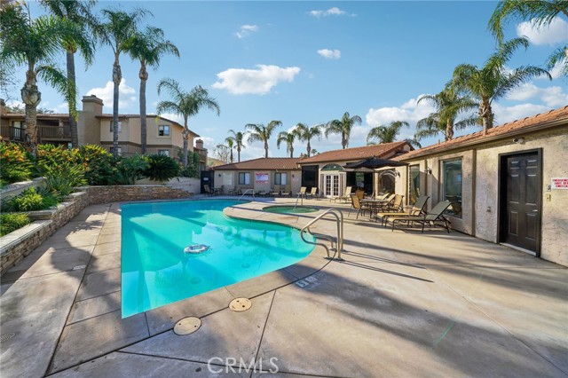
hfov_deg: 108.4
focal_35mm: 13
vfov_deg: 85.4
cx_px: 284
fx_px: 205
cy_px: 189
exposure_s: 1/200
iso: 100
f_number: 9
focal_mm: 13
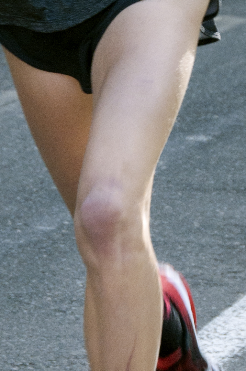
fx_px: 5518
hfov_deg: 2.6
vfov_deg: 3.8
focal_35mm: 537
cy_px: -4
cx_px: 59
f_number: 8
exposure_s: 1/250
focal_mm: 90
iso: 640
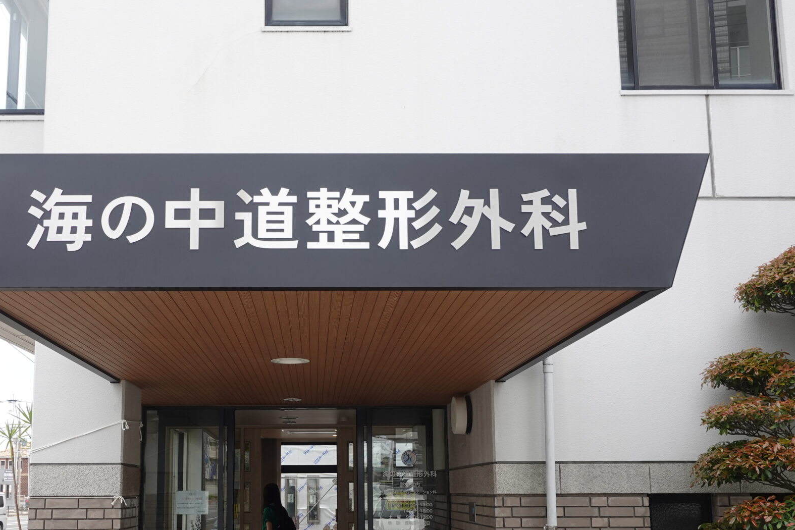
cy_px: 361
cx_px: 312
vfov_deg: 33.8
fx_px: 861
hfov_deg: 49.2
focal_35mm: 39
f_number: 4
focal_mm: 9.4
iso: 125
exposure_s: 1/200
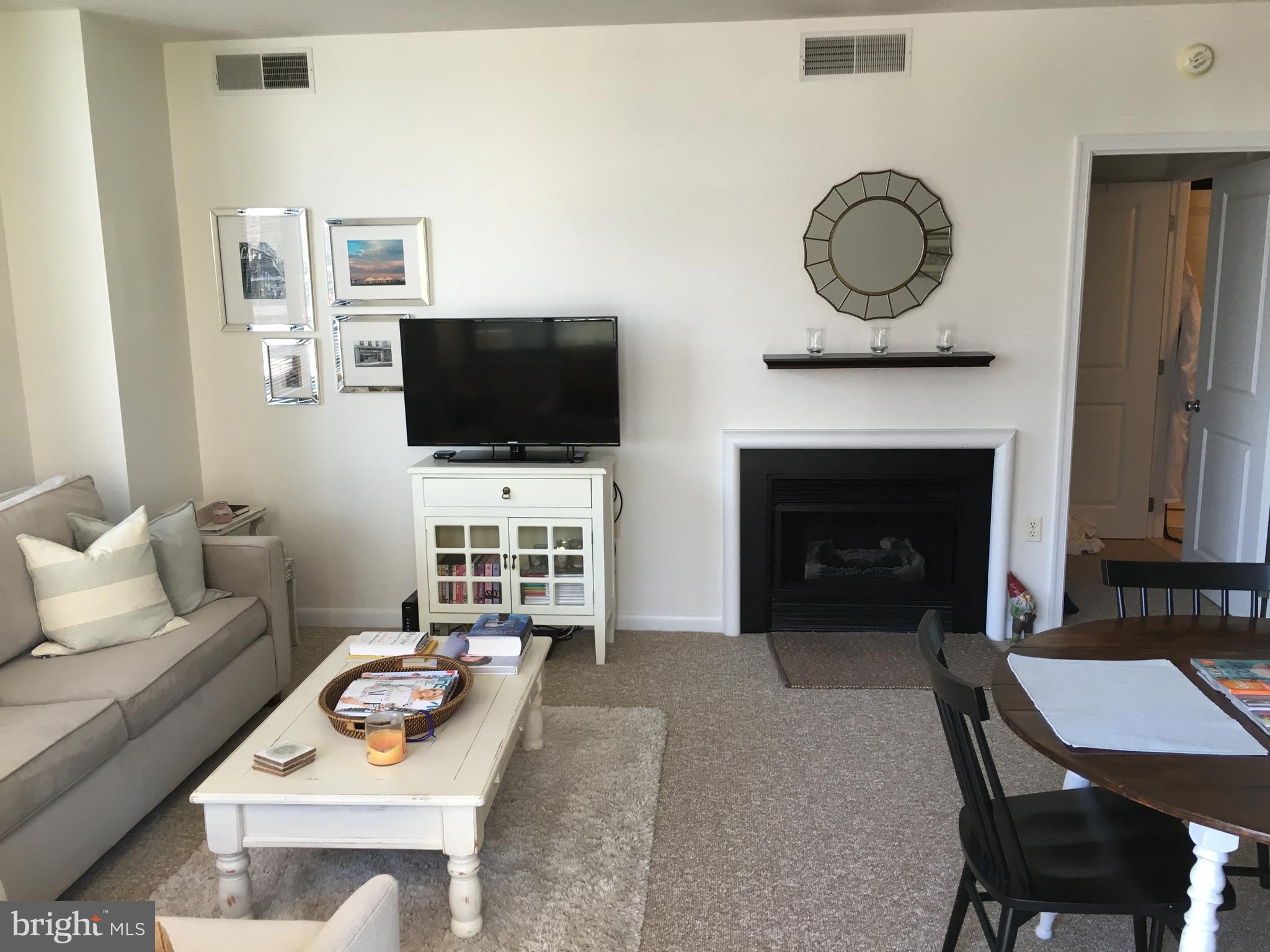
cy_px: 476
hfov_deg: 61.7
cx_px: 635
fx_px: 1064
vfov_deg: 48.2
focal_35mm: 29
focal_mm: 4.15
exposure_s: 1/40
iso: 32
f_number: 2.2
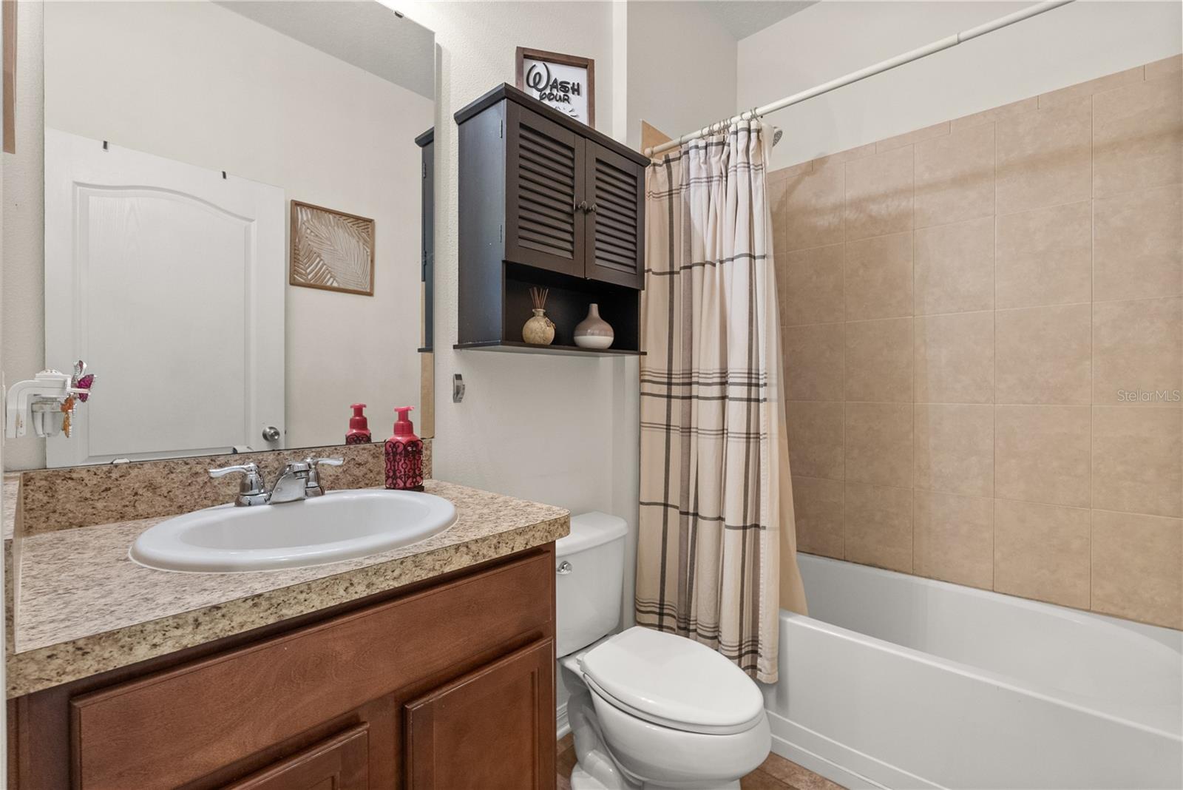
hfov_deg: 95.0
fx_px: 542
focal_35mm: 16
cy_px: 395
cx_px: 592
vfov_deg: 72.1
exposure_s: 1/10
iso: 1600
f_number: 7.1
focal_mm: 16.5
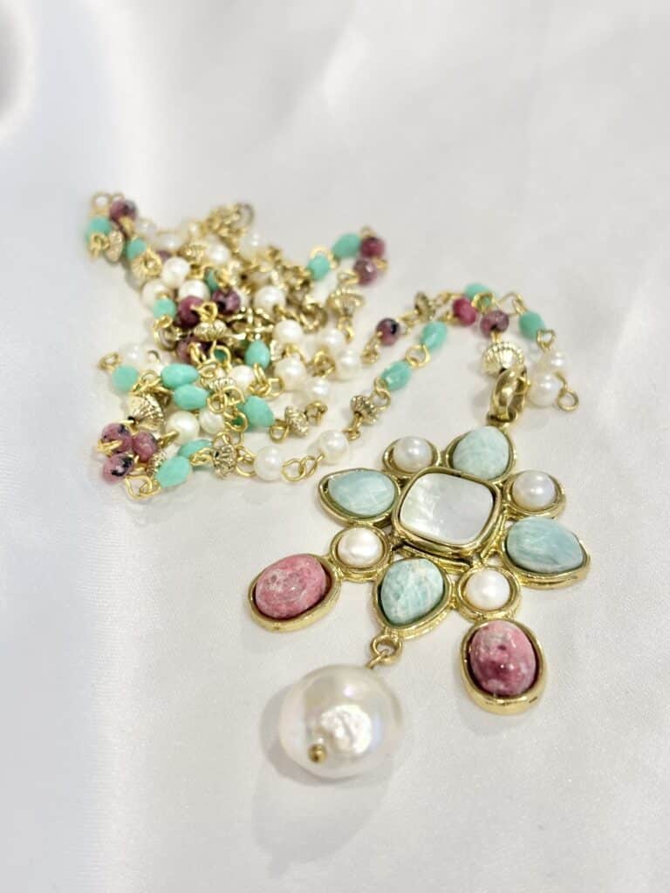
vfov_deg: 36.8
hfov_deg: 28.0
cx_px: 335
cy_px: 446
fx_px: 1342
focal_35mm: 52
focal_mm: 5.96
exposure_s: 1/116
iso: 32
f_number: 1.6
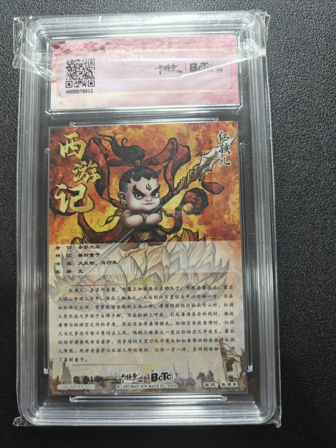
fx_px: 311
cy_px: 224
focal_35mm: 24
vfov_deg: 71.6
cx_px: 168
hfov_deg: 56.8
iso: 160
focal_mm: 5.59
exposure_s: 1/50
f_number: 1.8
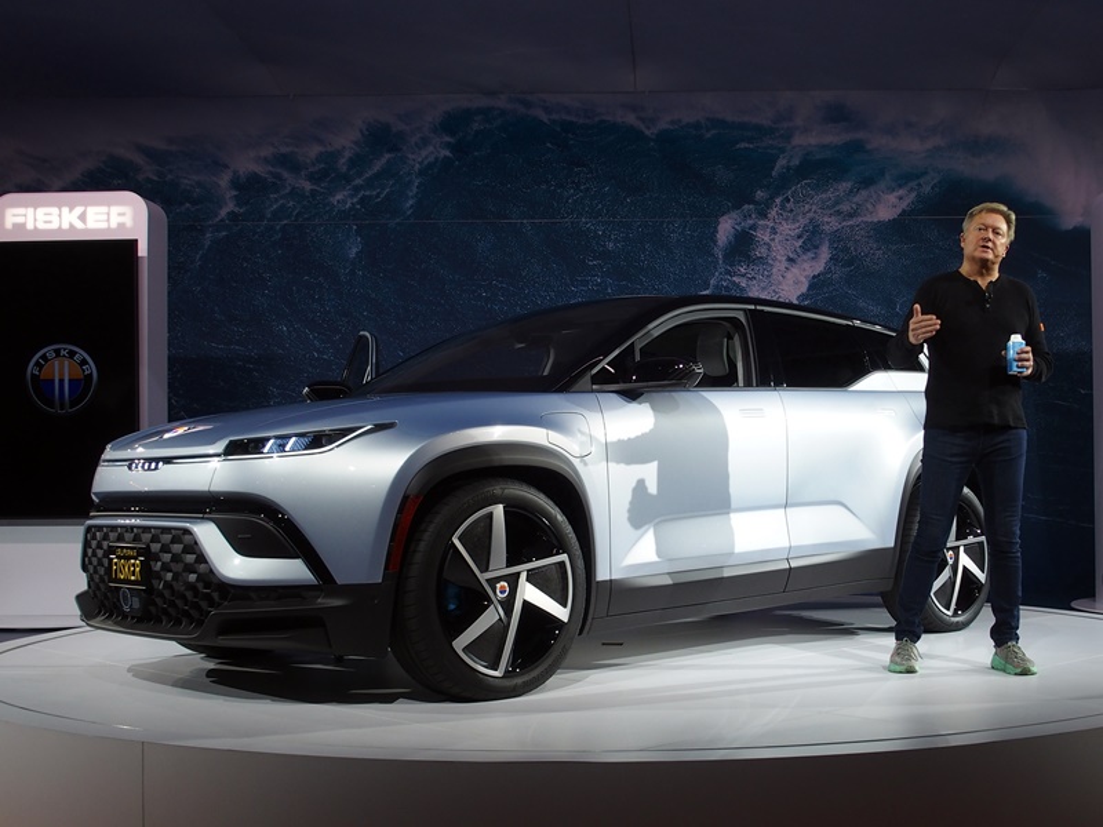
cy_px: 414
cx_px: 552
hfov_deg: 52.6
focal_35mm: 35
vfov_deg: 40.7
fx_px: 1115
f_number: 3.2
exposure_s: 1/125
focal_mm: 7.4
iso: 100
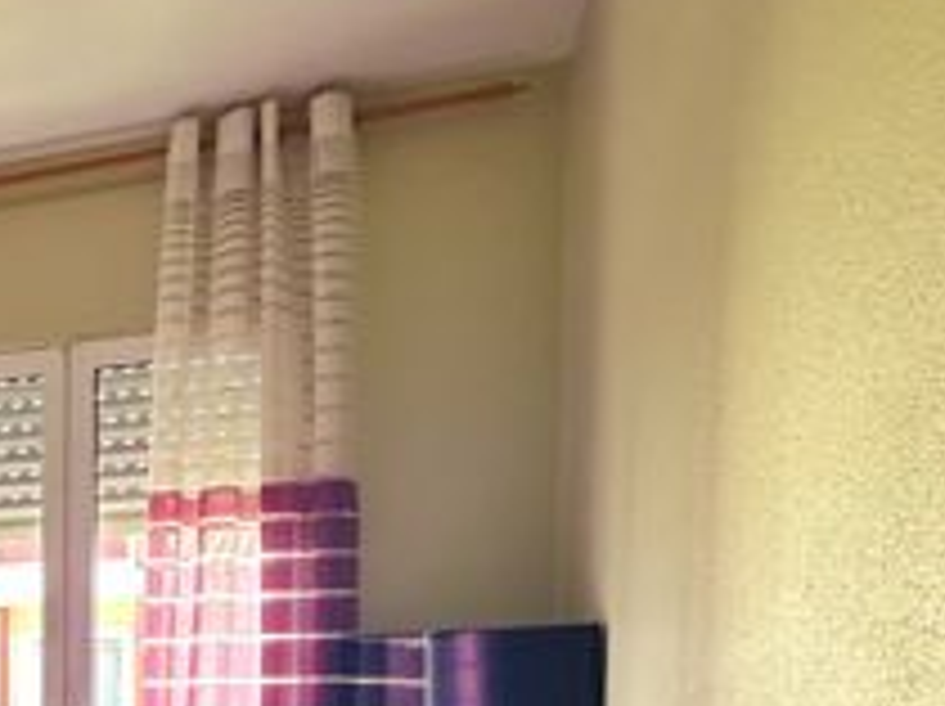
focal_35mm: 47
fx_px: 1282
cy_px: 764
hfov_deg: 32.1
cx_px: -241
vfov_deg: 28.2
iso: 125
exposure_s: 1/99
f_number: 2.2
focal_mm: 2.22
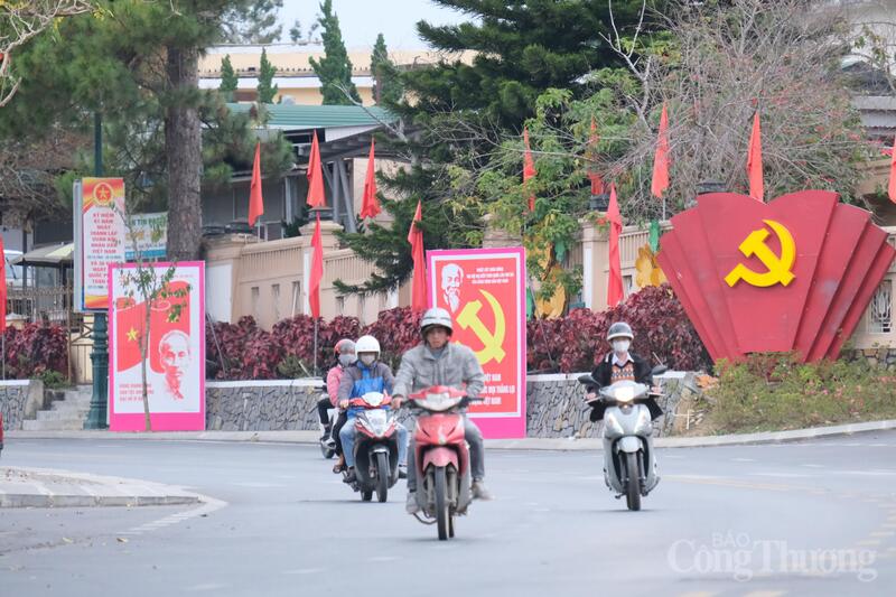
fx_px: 7465
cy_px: 298
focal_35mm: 300
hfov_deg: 6.9
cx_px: 448
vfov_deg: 4.6
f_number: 4.8
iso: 3200
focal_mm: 200
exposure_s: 1/600
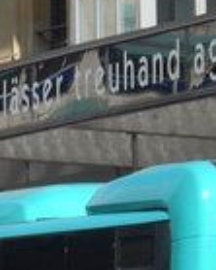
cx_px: 93
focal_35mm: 624
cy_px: 70
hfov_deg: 2.5
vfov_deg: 3.1
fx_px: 4992
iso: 80
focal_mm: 15
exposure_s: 1/640
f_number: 4.2
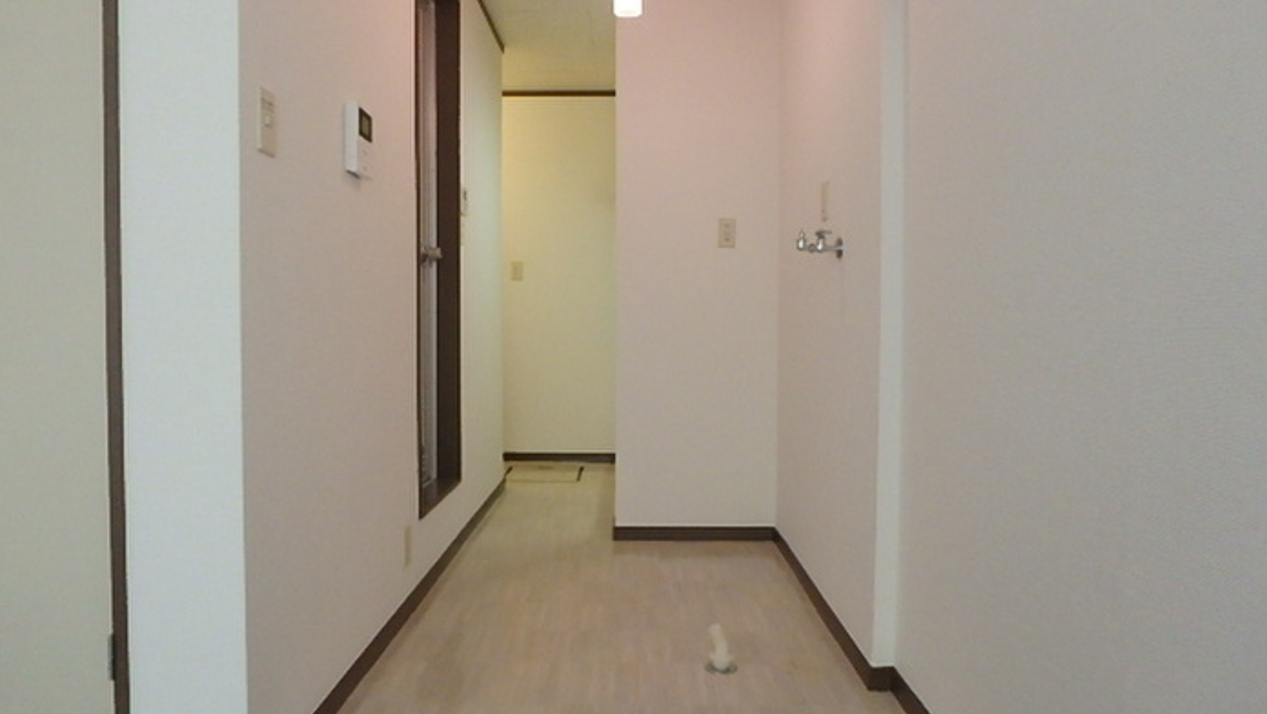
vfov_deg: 49.6
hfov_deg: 78.7
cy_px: 363
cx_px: 632
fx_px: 773
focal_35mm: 23
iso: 800
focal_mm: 3.7
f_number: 3.5
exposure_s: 1/80
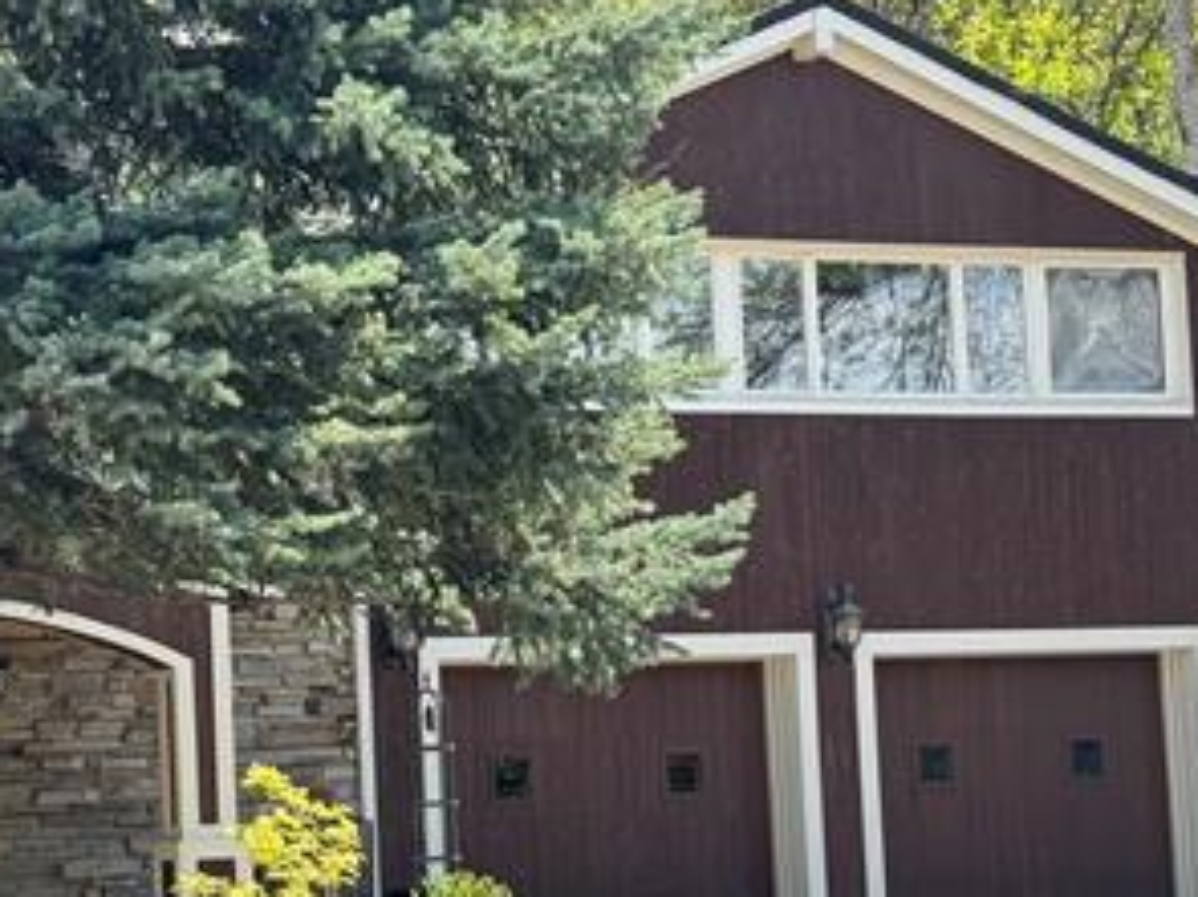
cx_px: 211
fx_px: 3598
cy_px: 570
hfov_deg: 18.7
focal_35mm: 104
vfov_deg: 14.2
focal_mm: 6.76
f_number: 1.78
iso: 64
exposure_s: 1/854
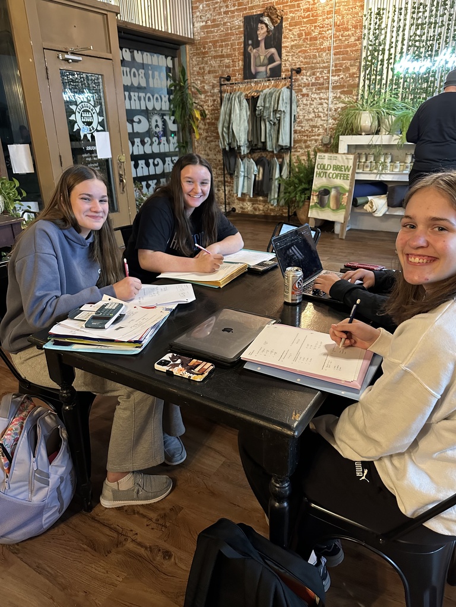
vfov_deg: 71.6
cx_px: 228
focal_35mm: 24
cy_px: 304
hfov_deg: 56.8
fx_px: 422
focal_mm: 6.86
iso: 640
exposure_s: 1/40
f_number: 1.78
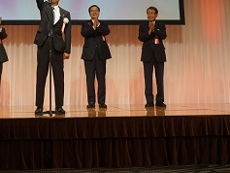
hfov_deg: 26.4
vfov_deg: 19.4
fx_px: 485
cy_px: -17
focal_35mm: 73
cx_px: 61
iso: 320
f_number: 4
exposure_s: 1/160
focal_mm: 20
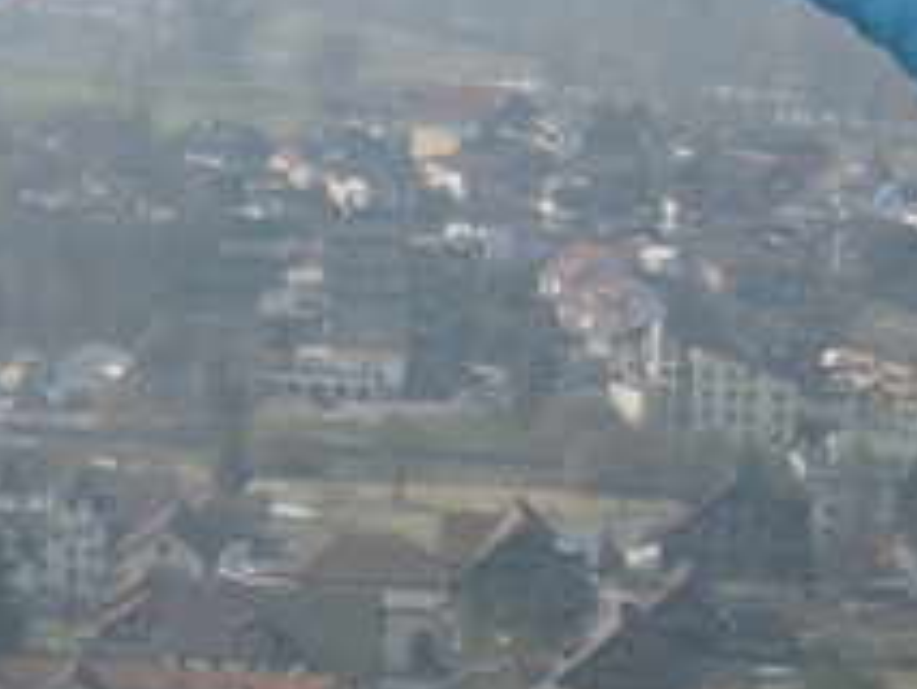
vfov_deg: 7.9
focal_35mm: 187
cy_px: 362
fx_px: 4957
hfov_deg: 10.5
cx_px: 47
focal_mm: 19.2
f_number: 3.7
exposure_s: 1/500
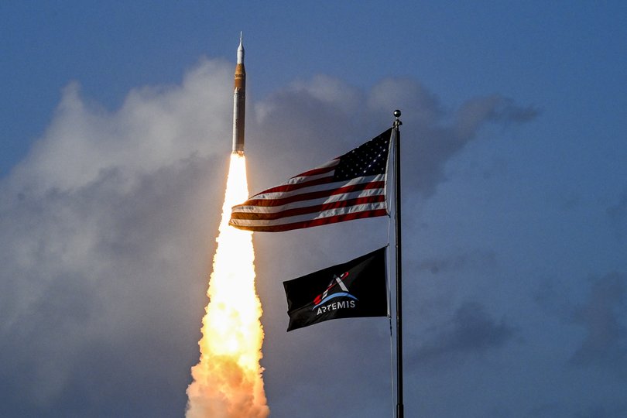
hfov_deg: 10.8
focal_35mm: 190
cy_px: 209
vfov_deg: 7.2
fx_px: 3309
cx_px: 314
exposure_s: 1/3200
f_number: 14
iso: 1000
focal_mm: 190
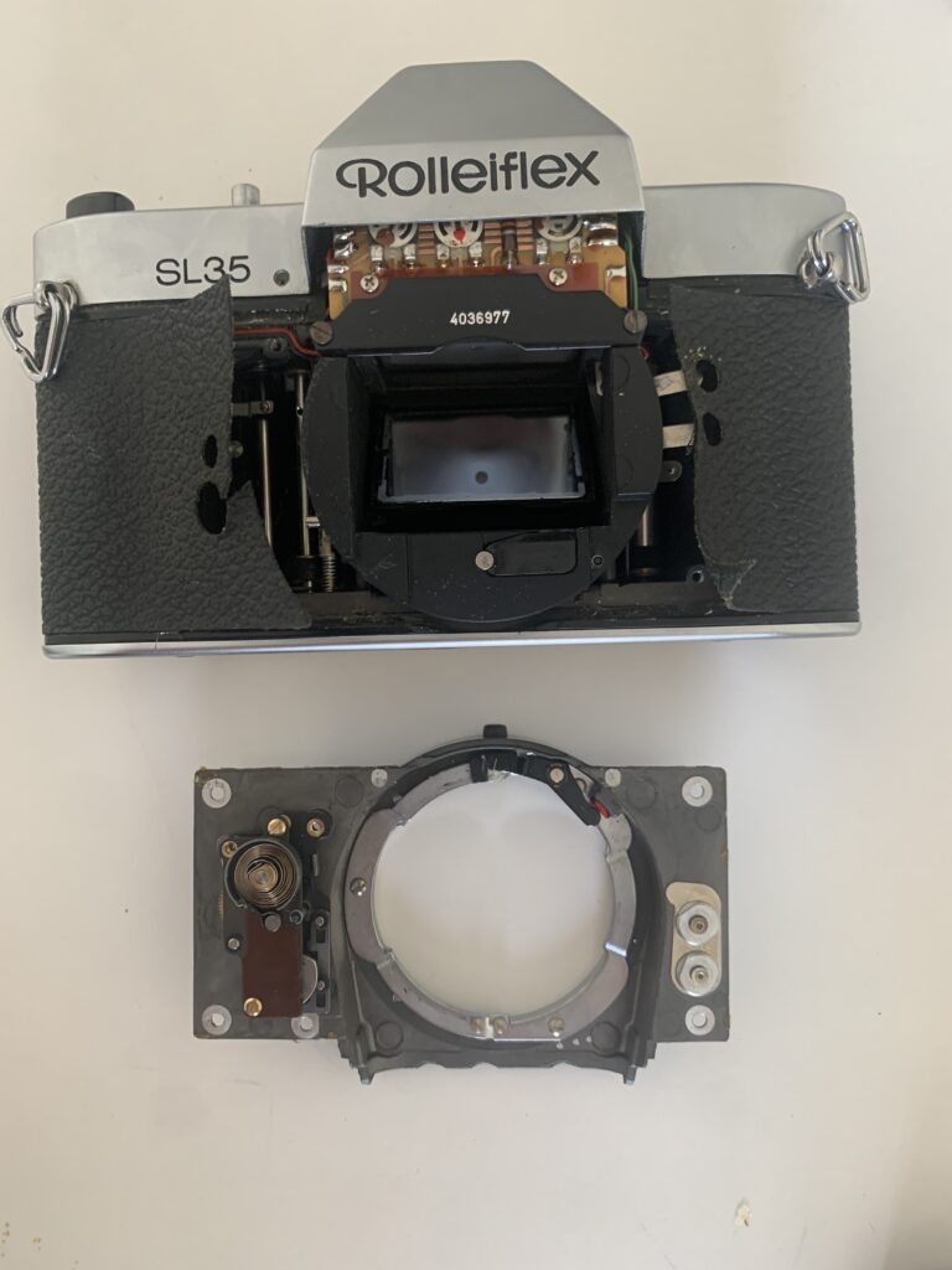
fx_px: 953
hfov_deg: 53.1
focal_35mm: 26
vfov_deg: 67.3
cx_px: 476
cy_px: 635
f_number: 1.8
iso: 125
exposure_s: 1/60
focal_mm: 4.25
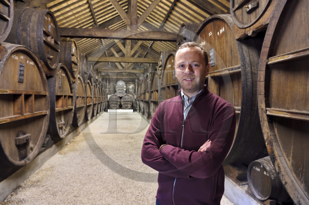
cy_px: 102
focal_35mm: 24
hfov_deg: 73.8
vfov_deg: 53.1
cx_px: 154
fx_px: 206
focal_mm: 24
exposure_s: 1/15
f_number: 6.3
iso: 1600
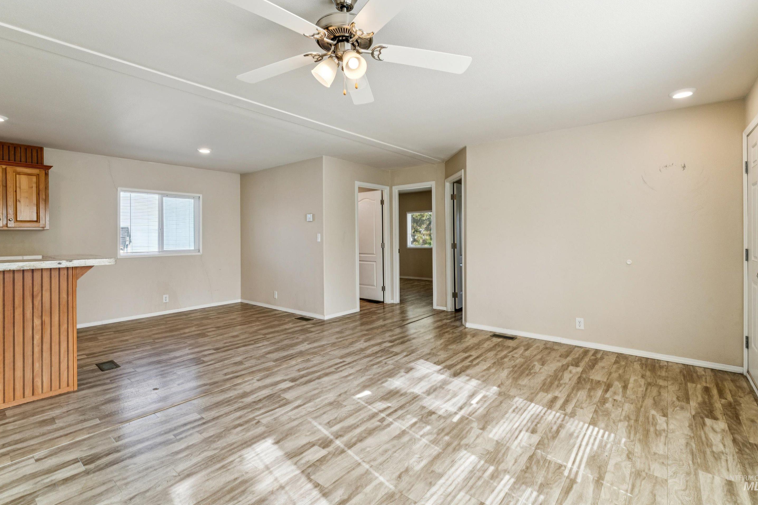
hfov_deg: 93.8
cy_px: 236
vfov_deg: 70.8
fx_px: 355
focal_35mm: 17
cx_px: 384
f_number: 13
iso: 400
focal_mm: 15.8
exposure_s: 1/40
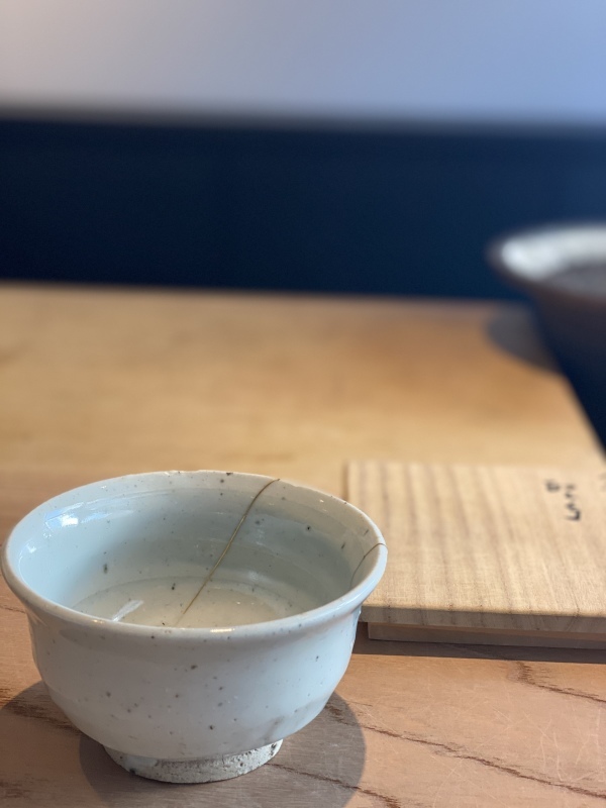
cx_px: 303
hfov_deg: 28.0
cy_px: 404
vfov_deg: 36.8
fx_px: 1214
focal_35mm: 52
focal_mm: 6
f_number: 2
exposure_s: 1/60
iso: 160
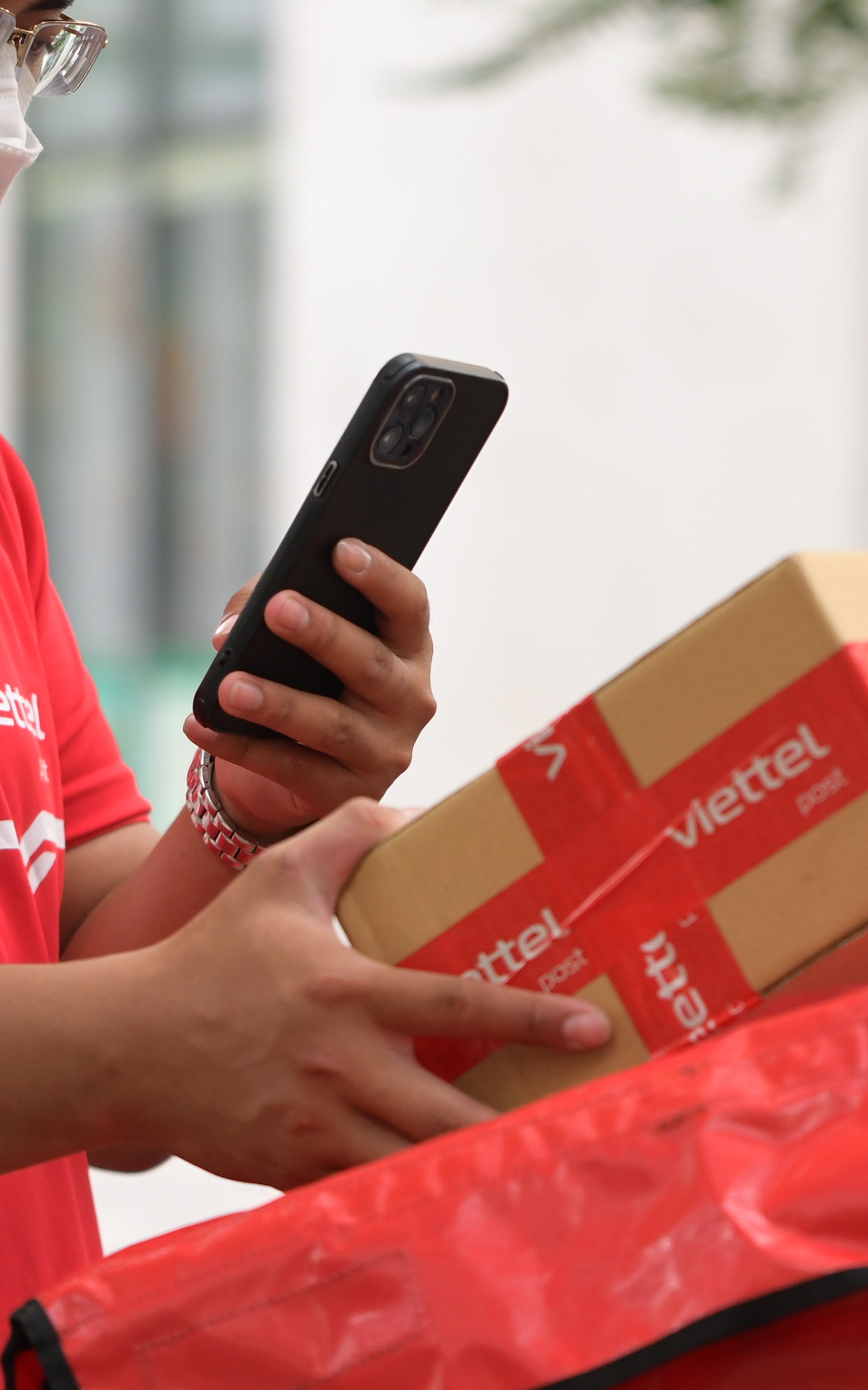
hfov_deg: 5.5
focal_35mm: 237
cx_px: 486
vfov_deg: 8.8
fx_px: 8973
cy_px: 478
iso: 800
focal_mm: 86
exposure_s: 1/200
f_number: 2.8
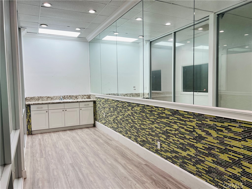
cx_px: 126
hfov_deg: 67.3
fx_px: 189
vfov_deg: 53.1
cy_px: 94
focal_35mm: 26
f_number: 1.5
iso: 32
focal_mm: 5.7
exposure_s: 1/141
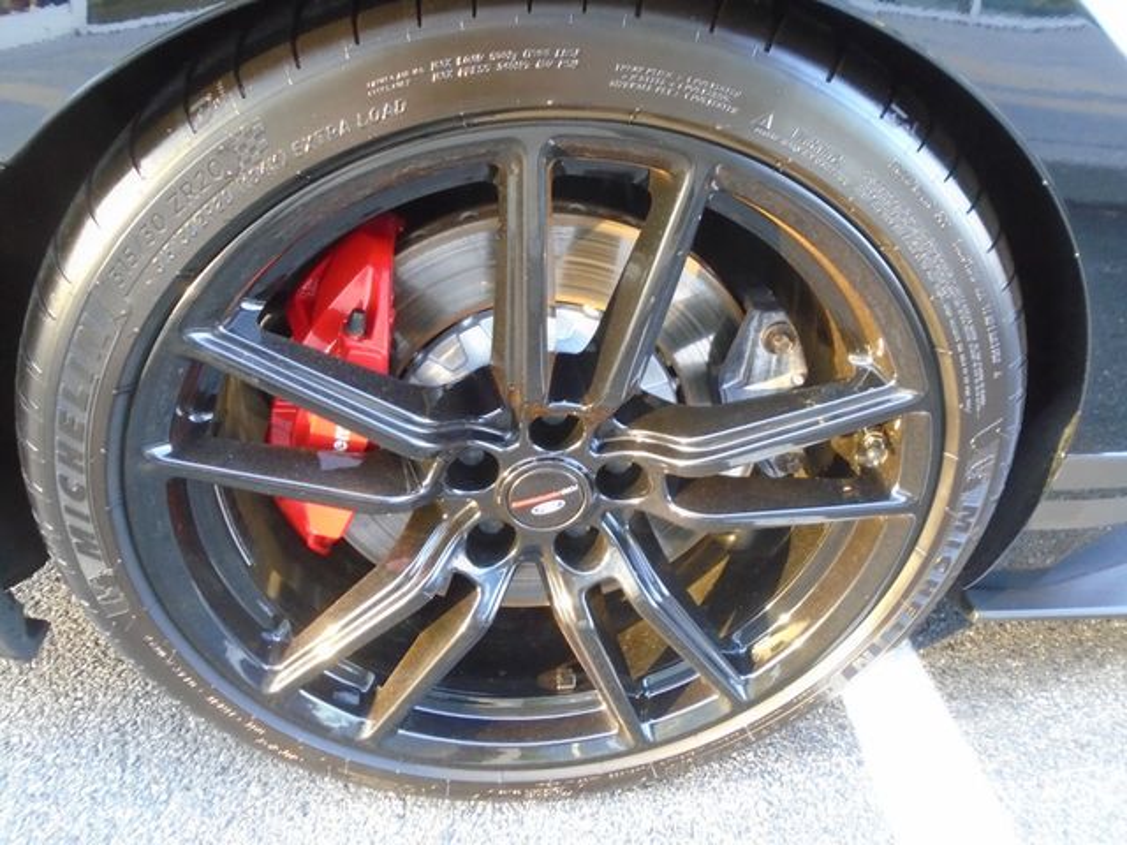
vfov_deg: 53.1
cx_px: 564
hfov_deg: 67.3
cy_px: 422
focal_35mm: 26
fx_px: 846
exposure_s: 1/20
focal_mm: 4.6
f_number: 3.2
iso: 400
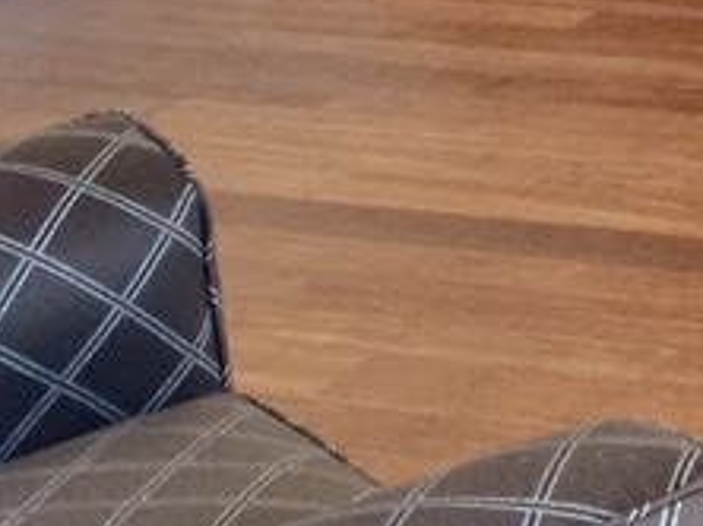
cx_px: 1311
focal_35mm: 134
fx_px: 2718
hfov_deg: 13.1
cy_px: -526
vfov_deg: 10.2
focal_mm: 4.15
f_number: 2.2
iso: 50
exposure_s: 1/30
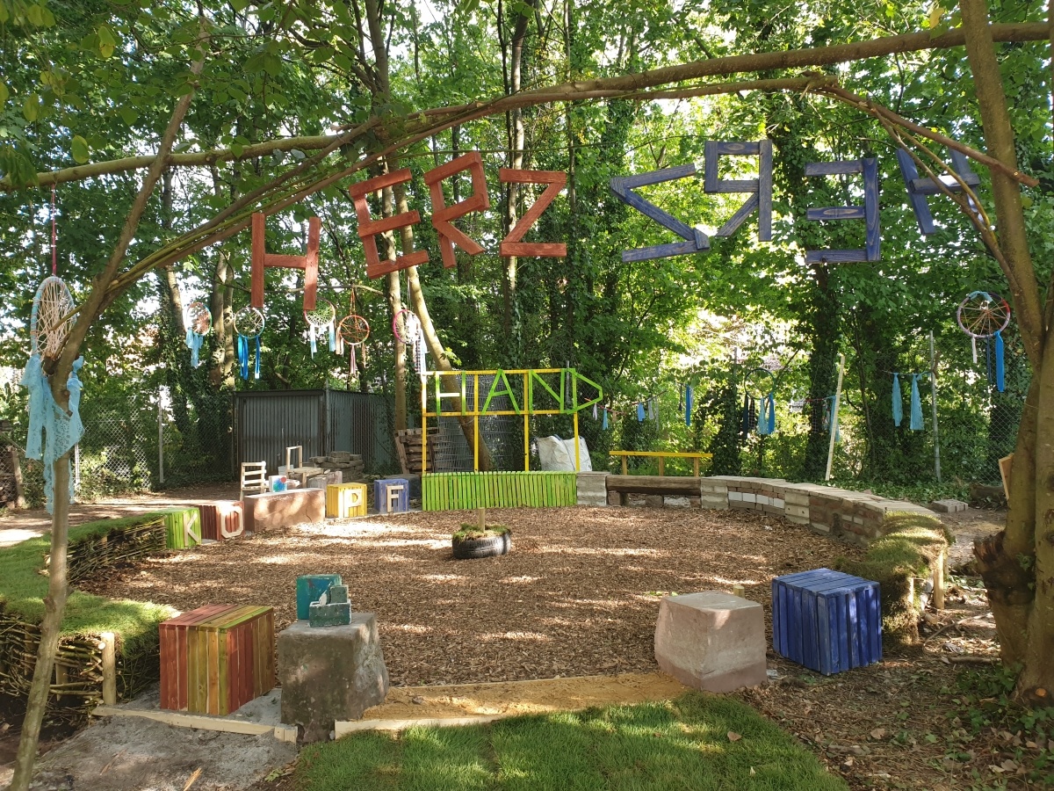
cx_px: 527
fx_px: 792
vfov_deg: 53.1
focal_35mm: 26
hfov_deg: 67.3
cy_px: 396
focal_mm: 4.3
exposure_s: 1/100
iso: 64
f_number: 2.4
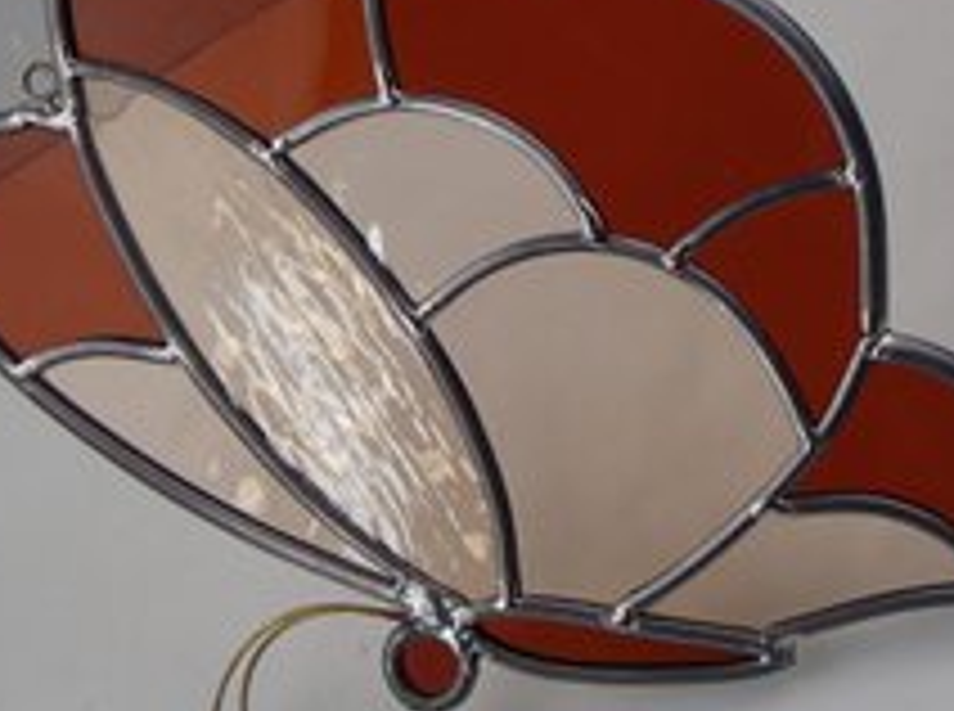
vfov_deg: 24.3
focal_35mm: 60
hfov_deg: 32.2
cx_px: 488
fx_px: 1650
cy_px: 295
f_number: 4.7
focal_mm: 6.64
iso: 160
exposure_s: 1/160
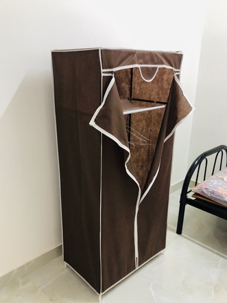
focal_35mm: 29
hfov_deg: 48.2
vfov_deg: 61.6
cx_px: 114
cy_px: 156
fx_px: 253
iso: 80
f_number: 1.8
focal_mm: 3.99
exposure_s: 1/15
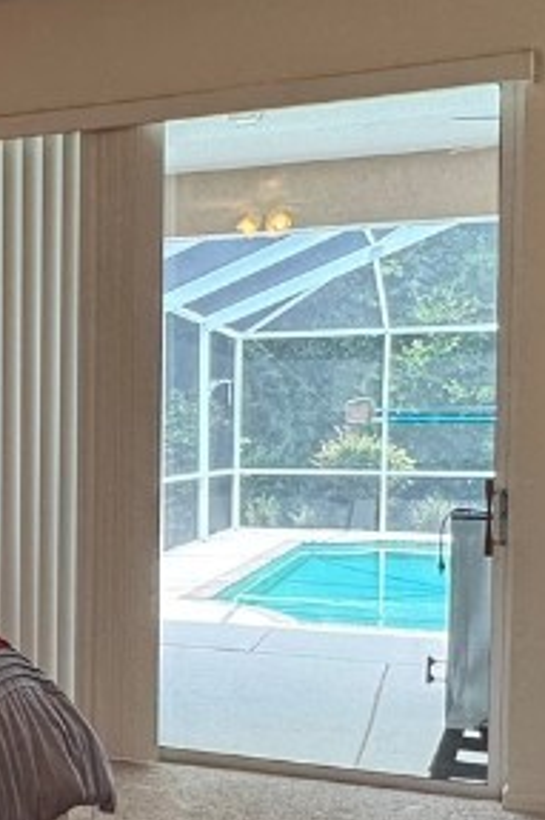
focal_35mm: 52
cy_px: 477
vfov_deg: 38.1
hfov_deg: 24.0
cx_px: -83
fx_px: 1182
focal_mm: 2.22
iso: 125
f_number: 2.2
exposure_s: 1/120
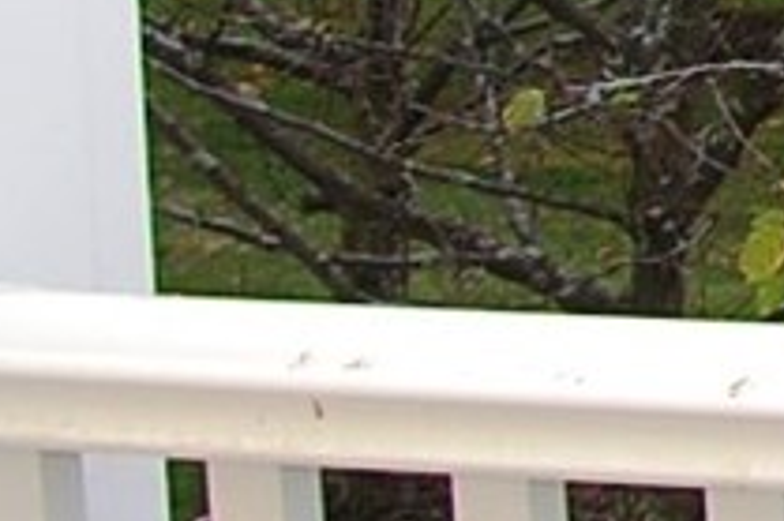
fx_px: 2468
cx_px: 2641
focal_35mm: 113
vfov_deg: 10.4
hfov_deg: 10.0
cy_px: -722
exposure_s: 1/250
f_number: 8
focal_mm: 11
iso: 400
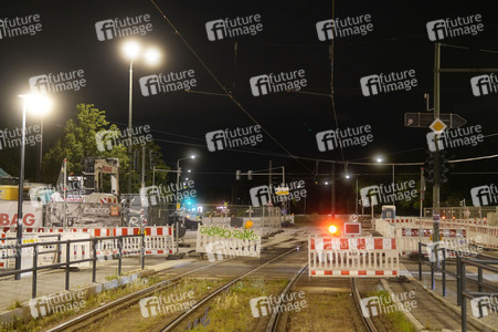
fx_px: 622
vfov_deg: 29.8
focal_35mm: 45
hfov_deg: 43.6
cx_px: 249
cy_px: 166
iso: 1250
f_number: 1.6
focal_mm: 30
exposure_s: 1/30
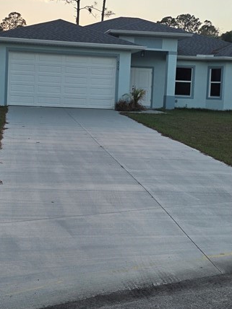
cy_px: 110
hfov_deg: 26.5
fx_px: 491
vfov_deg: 34.7
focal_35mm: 55
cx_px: 103
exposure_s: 1/359
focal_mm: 6.25
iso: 25
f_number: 1.7
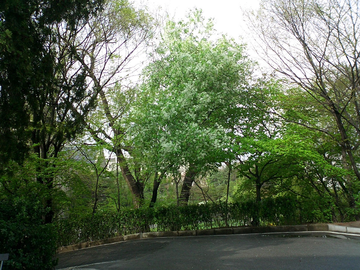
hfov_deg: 50.1
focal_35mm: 37
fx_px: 385
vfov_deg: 38.7
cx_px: 180
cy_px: 135
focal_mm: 5.6
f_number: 3.5
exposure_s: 1/320
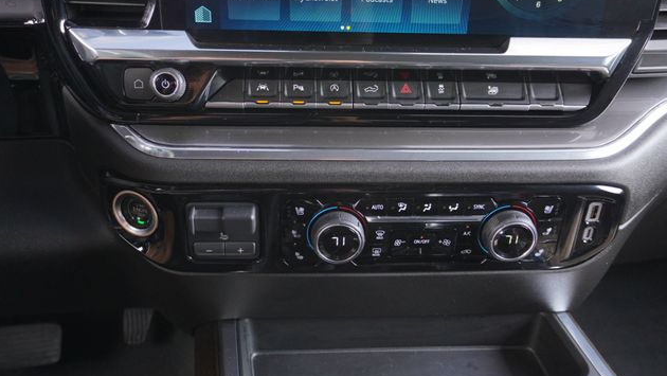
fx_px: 593
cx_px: 337
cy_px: 202
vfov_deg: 35.1
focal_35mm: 34
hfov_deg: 58.7
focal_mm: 21
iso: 1000
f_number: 4
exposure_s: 1/320
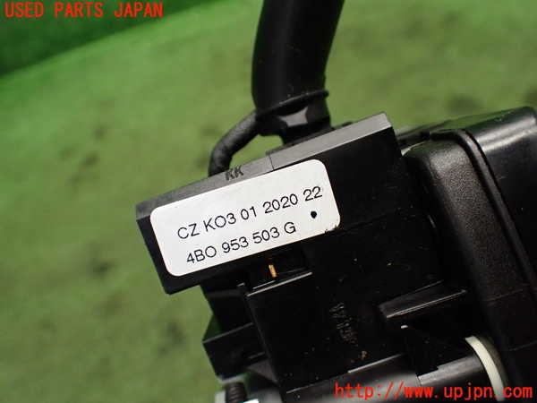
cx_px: 268
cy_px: 202
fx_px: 465
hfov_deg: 60.0
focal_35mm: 30
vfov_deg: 46.8
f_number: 2.3
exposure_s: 1/125
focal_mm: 5.4
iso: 640
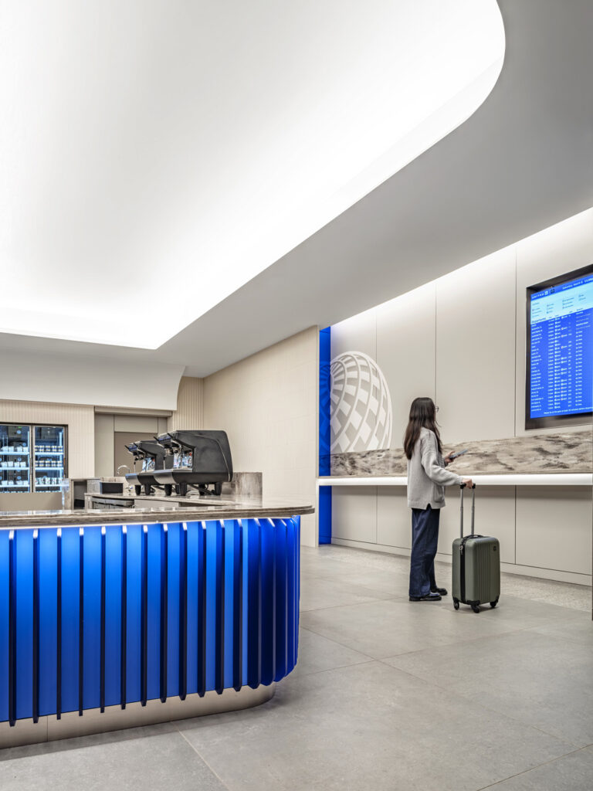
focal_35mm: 24
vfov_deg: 71.6
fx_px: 548
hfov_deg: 56.8
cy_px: 396
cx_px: 296
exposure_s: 1
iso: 200
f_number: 16
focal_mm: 30
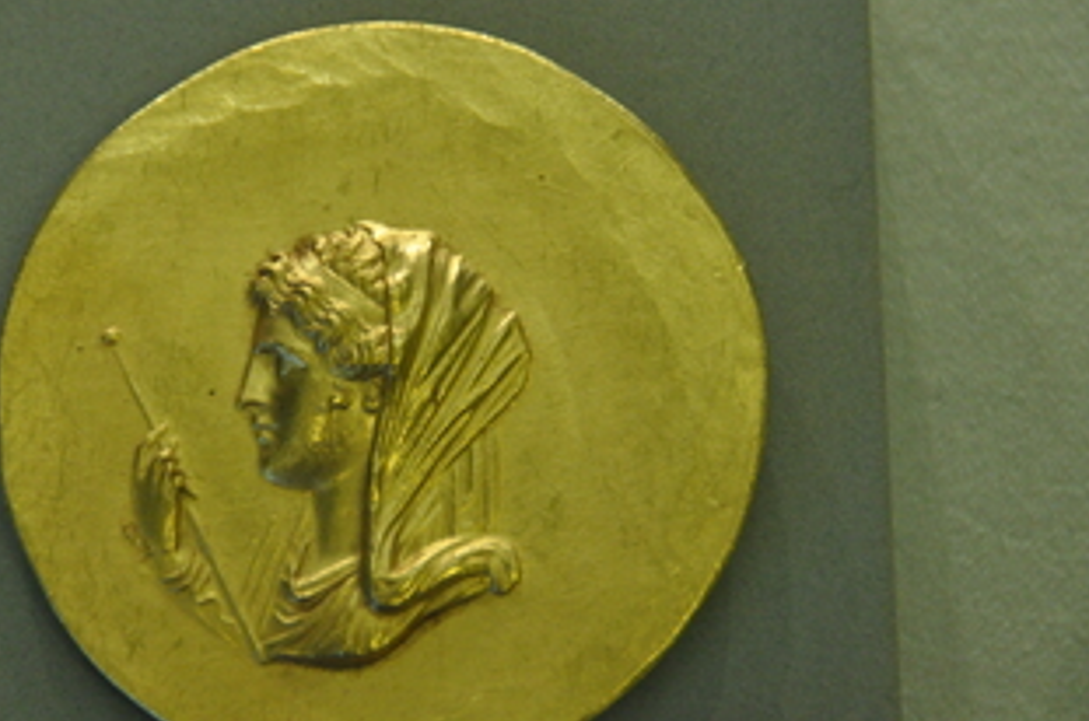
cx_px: 364
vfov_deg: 3.2
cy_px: 354
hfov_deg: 4.9
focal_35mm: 425
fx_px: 12830
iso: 2000
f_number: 5.6
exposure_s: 1/100
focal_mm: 200
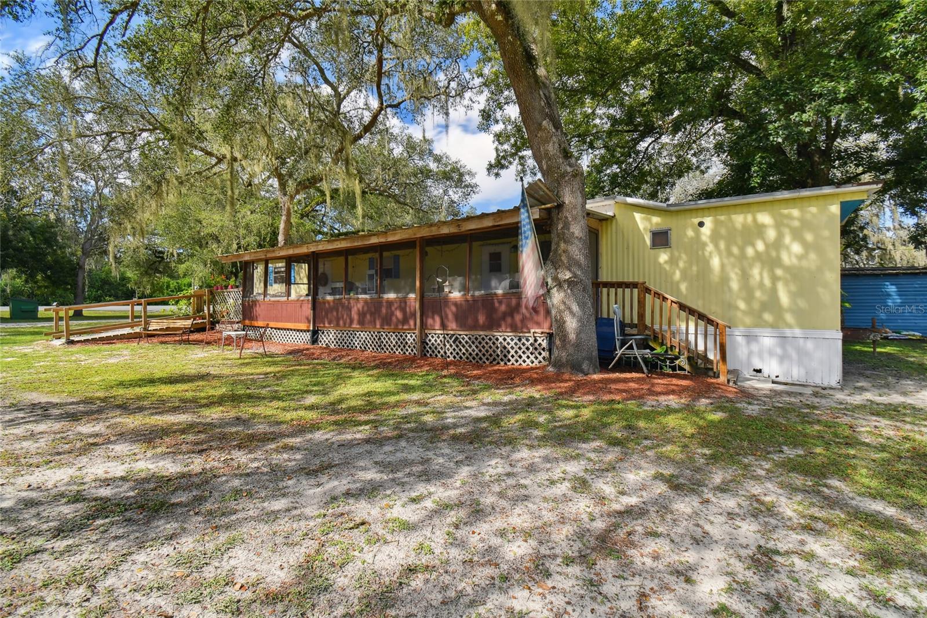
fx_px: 386
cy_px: 309
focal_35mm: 15
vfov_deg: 77.3
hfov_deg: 100.4
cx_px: 464
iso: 100
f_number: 7.1
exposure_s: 1/250
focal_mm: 10
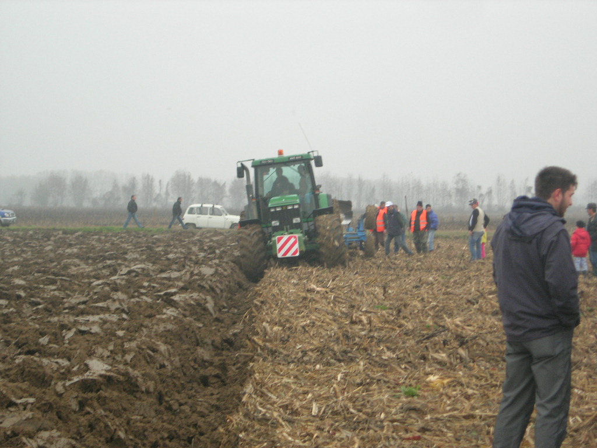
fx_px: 1949
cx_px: 298
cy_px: 224
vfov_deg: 13.1
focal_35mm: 113
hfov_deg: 17.4
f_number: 4.9
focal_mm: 23.4
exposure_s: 1/112
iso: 110
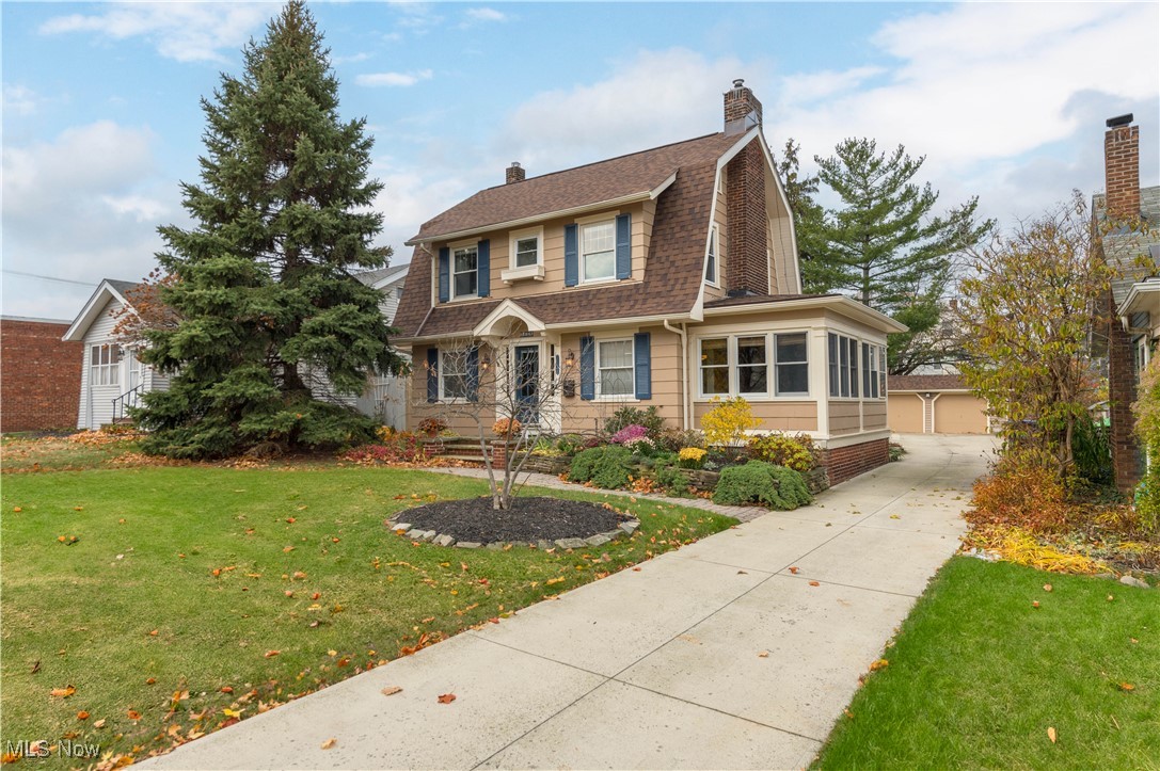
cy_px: 386
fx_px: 676
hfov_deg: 81.2
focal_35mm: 21
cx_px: 580
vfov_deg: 59.4
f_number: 9
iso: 200
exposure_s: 1/320
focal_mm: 21
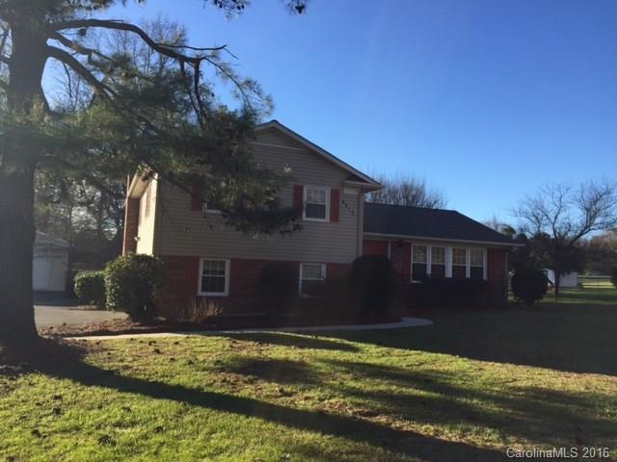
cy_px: 231
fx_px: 517
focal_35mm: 29
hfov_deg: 61.7
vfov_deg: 48.2
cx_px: 308
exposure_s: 1/1099
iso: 32
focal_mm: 4.15
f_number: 2.2
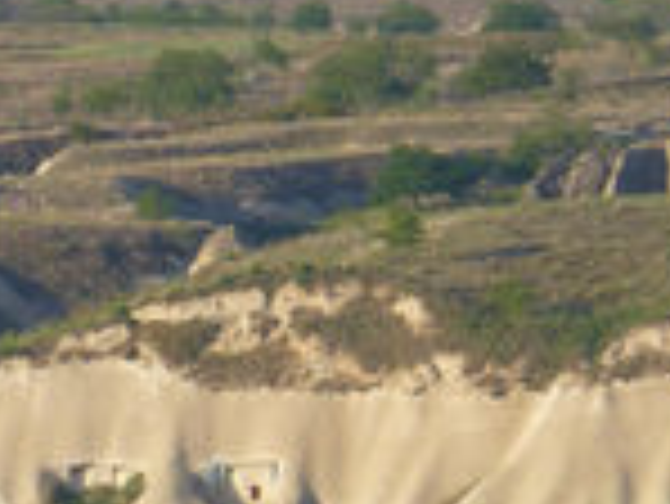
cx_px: 270
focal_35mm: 1291
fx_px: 25008
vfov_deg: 1.2
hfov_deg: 1.5
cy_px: 428
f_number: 6.4
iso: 200
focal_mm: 86
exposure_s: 1/320
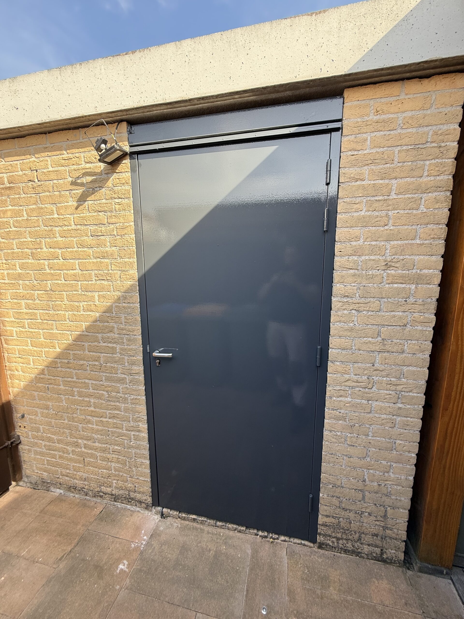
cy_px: 310
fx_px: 250
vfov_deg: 102.1
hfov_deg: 85.7
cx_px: 232
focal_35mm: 14
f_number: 2.2
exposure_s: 1/146
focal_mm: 2.22
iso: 64
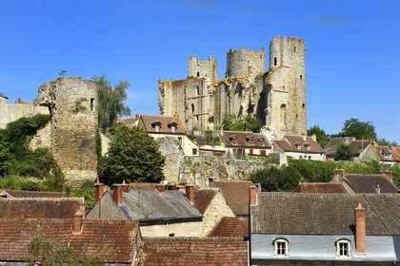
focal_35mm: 72
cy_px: 133
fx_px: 800
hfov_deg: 28.1
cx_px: 200
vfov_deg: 18.9
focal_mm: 72
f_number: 13
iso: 200
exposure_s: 1/250
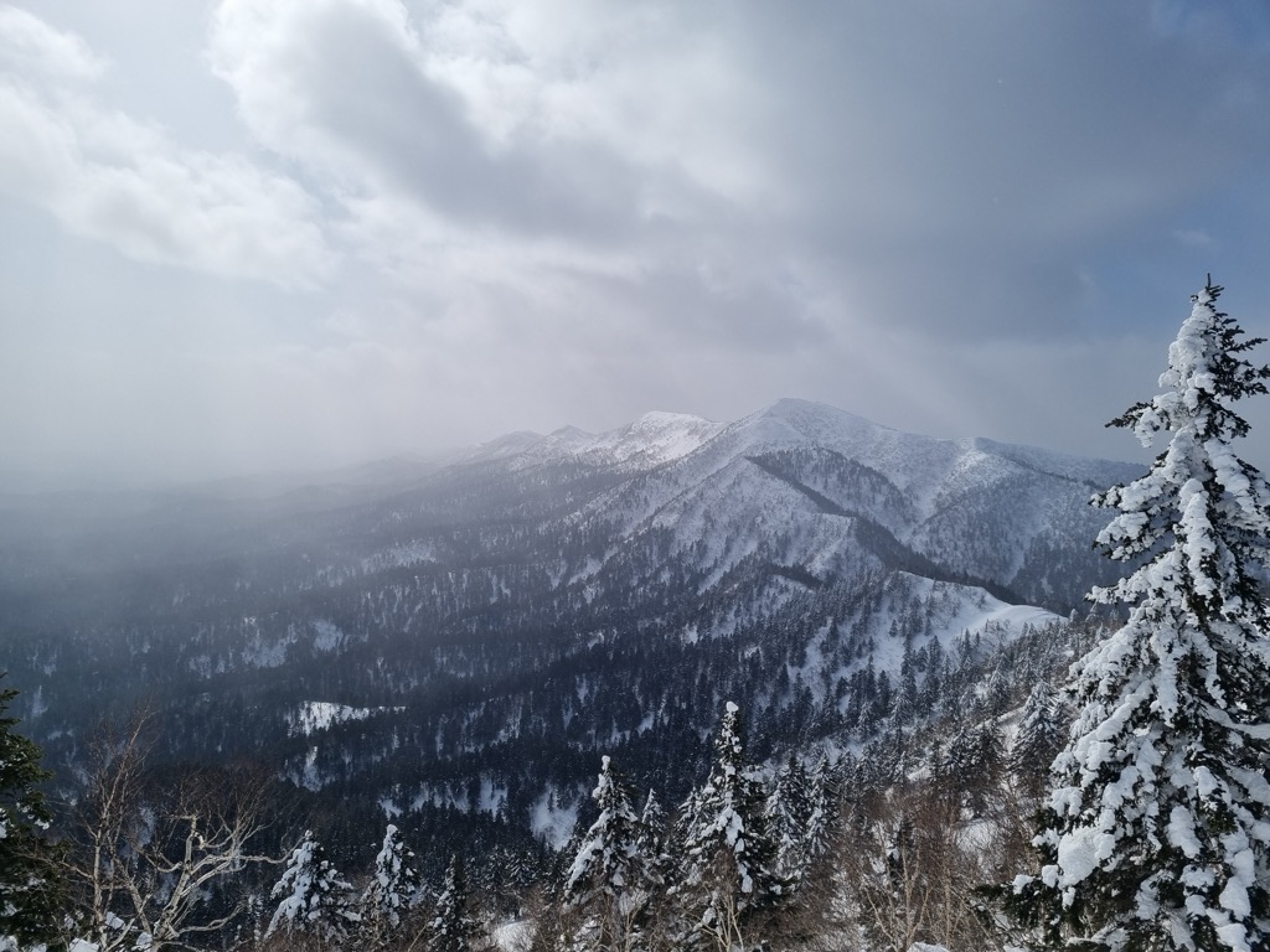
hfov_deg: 67.3
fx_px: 954
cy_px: 476
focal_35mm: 26
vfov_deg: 53.1
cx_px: 635
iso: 50
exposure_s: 1/10101
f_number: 1.8
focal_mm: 5.4
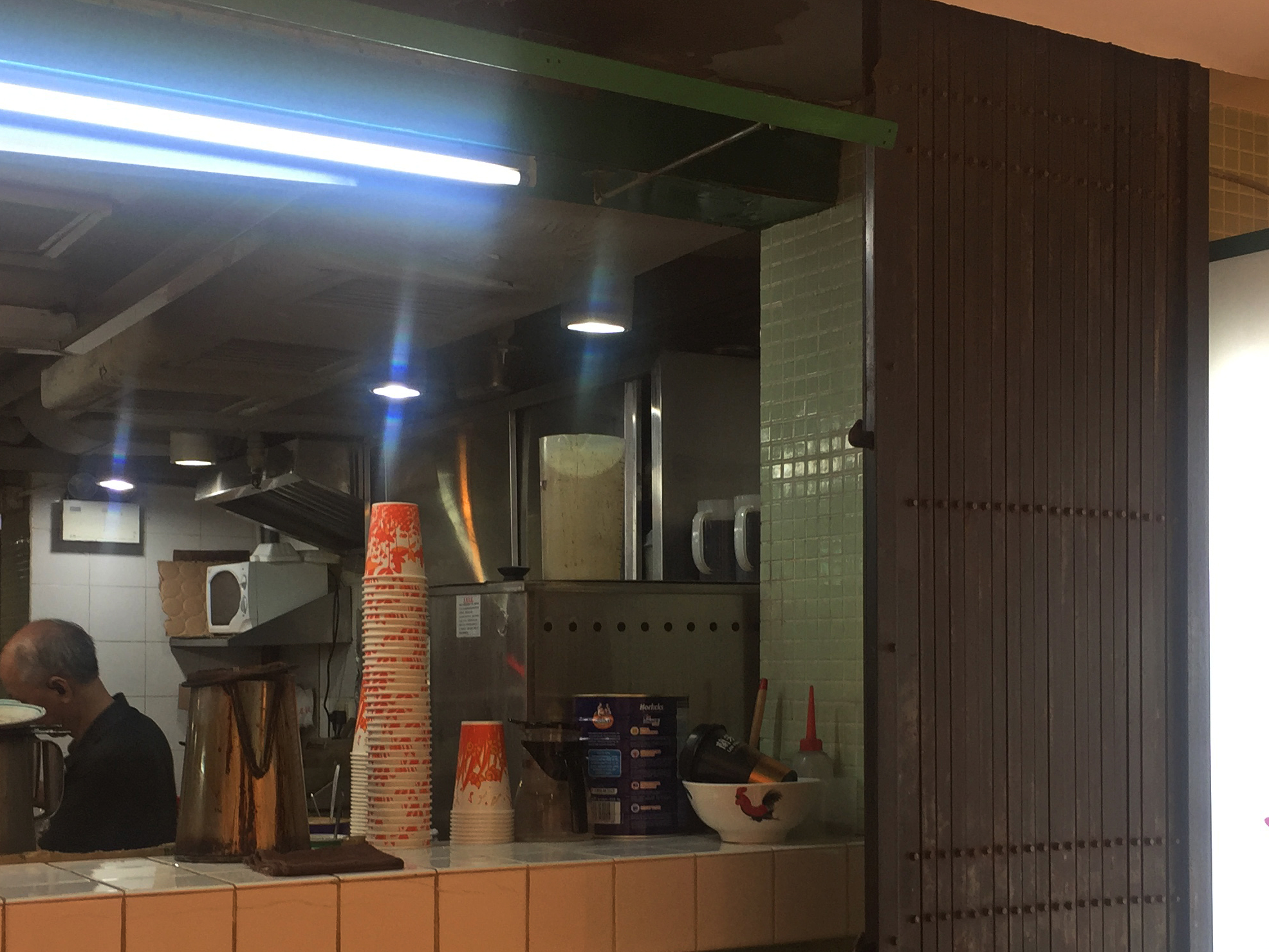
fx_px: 1760
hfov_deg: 39.7
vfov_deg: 30.0
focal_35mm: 48
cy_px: 661
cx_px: 632
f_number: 2.2
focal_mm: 4.15
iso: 40
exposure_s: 1/33
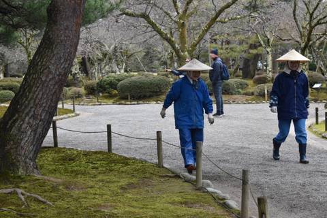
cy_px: 109
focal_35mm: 75
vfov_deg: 18.2
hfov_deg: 27.0
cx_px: 164
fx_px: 681
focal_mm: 50
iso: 800
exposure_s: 1/800
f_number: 5.6
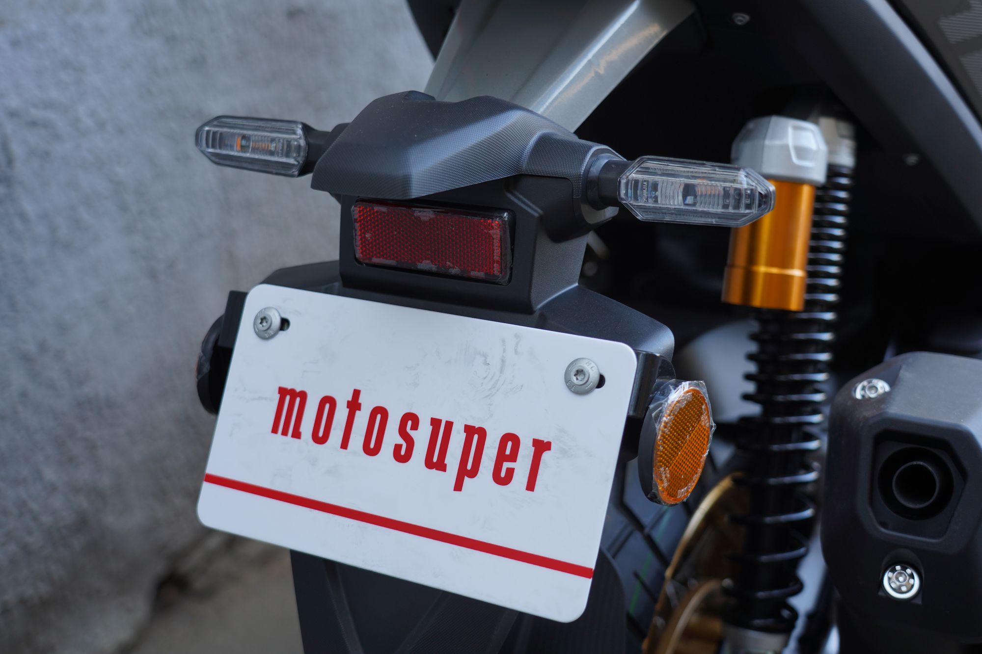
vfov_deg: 28.1
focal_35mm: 48
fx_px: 1309
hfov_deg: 41.1
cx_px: 491
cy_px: 327
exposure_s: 1/60
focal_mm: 48
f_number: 4
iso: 125
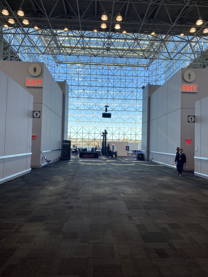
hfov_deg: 53.1
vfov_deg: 67.3
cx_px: 104
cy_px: 138
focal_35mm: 26
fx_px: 208
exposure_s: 1/166
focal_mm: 4.25
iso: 32
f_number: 1.8
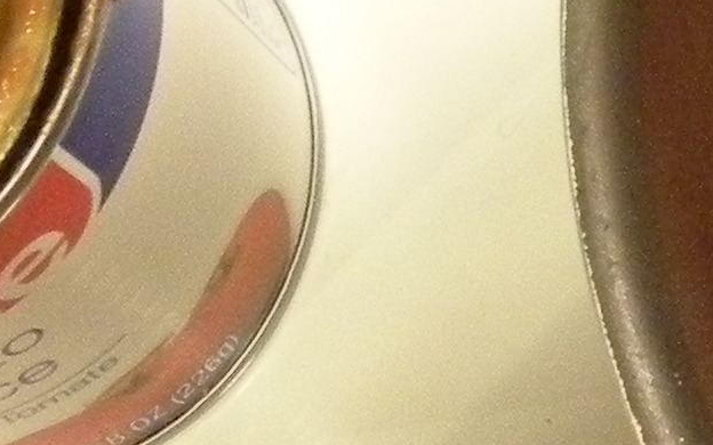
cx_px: 1381
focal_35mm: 217
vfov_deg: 6.0
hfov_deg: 9.1
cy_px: 90
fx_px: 4217
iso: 400
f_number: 3.5
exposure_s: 1/8.1
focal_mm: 6.3
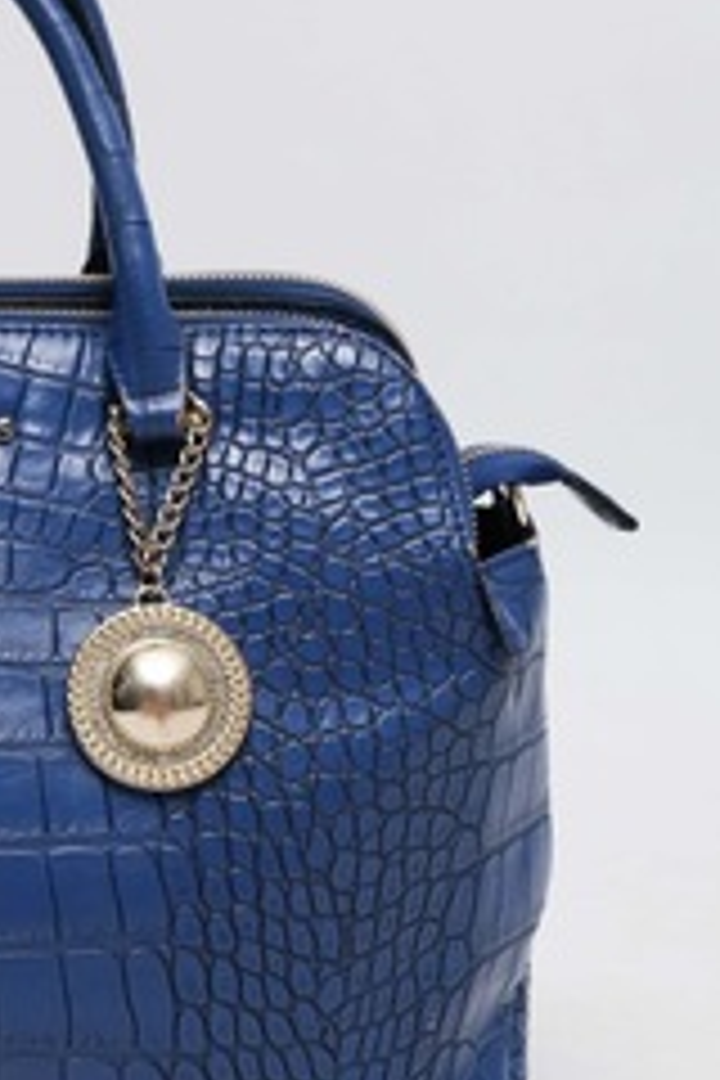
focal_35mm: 95
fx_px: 2850
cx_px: -76
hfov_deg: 14.1
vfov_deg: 21.5
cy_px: 508
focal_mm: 25.4
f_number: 3.2
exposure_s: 1/40
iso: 200
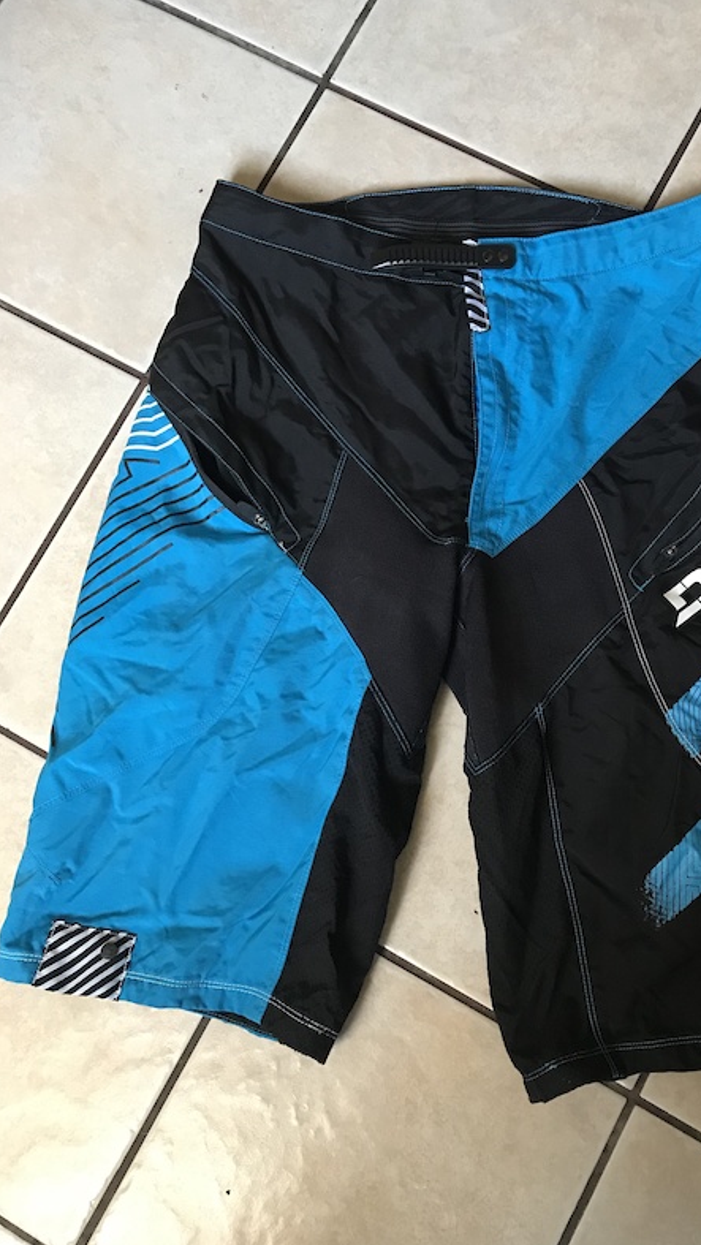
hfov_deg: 37.4
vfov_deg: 62.6
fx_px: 1024
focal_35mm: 31
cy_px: 623
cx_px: 460
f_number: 1.8
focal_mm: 3.99
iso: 80
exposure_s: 1/15
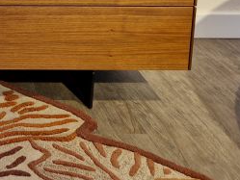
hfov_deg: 20.9
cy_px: -127
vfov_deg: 15.7
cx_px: -92
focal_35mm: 83
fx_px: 576
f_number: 1.8
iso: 80
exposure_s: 1/100
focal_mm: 5.4
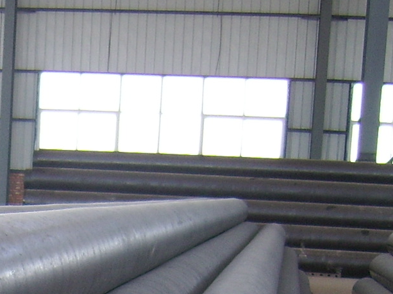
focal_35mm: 117
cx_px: -95
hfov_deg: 16.1
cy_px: 432
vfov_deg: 12.1
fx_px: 1328
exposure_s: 1/65
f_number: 2.8
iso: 100
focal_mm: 5.95
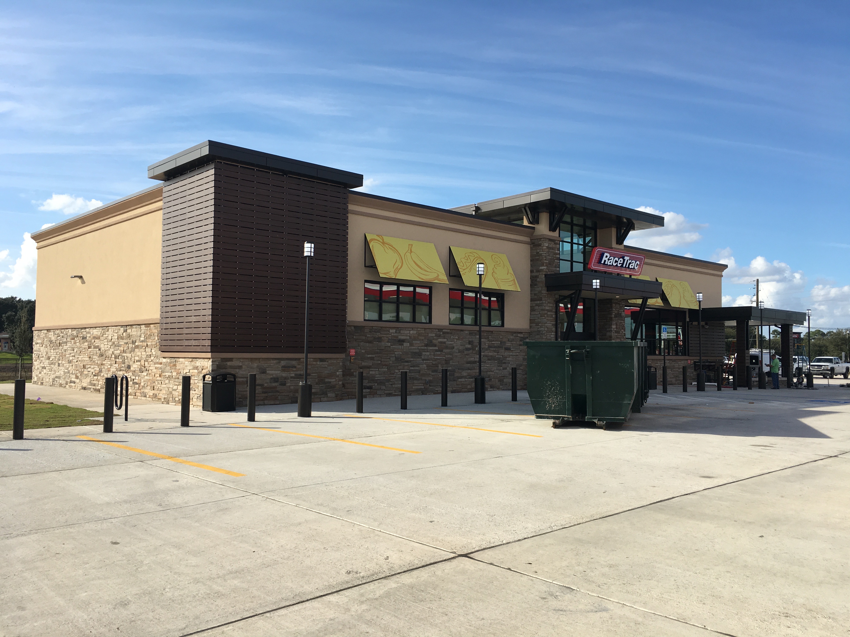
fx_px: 712
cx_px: 425
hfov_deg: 61.7
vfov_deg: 48.2
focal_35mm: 29
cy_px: 318
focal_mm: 4.15
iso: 25
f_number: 2.2
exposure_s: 1/1374
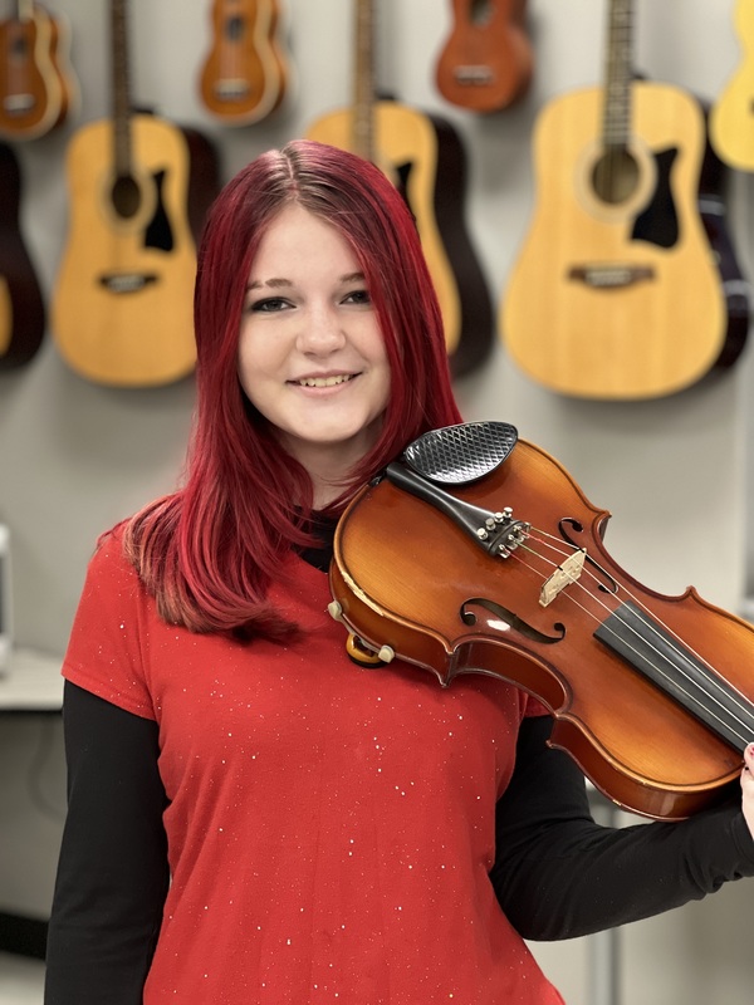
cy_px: 502
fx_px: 2236
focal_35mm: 77
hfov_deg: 19.1
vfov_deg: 25.3
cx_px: 377
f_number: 2.8
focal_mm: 9
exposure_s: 1/40
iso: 200
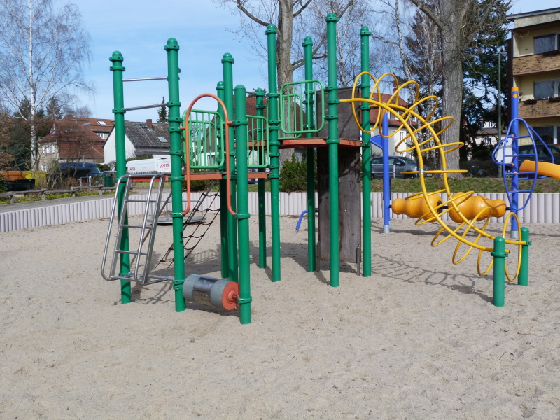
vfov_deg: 41.8
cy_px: 210
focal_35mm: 34
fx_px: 550
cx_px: 280
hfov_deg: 54.0
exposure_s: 1/320
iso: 80
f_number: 5.6
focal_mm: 6.1
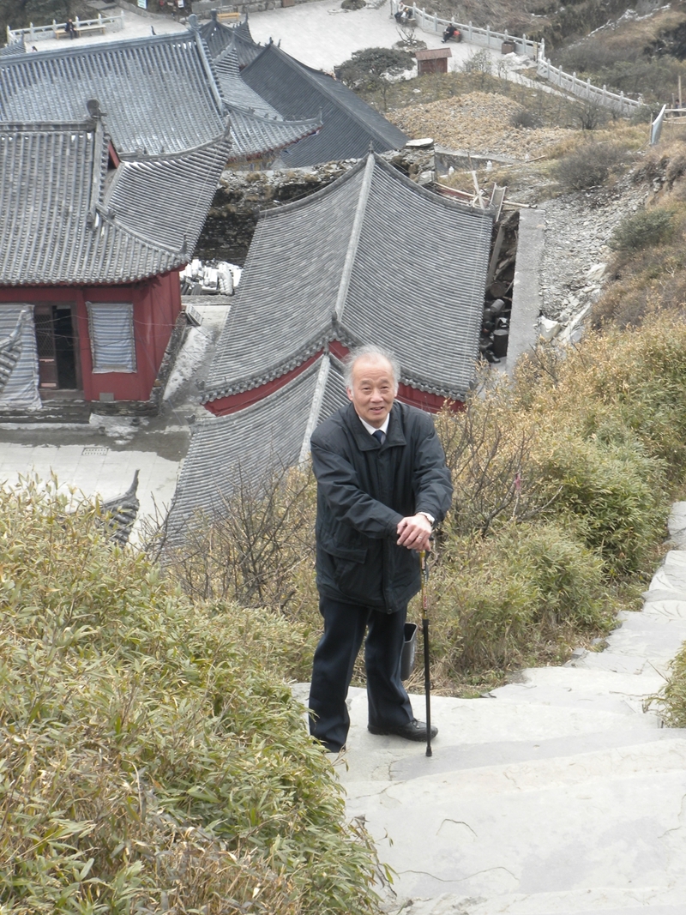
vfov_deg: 16.6
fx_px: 3145
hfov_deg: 12.4
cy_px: 458
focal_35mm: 119
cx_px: 343
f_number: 5.1
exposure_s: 1/85.1
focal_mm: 21
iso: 64
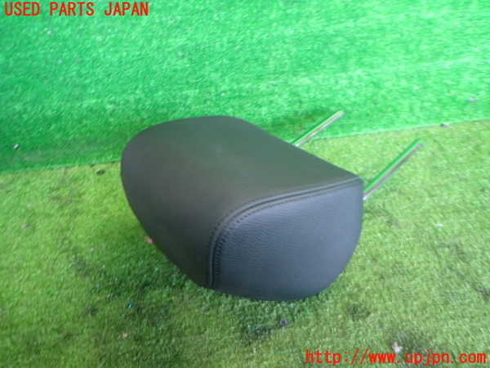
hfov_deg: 69.4
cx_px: 245
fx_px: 354
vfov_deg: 54.9
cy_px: 184
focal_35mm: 25
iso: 250
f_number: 2
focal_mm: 4.5
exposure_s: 1/30
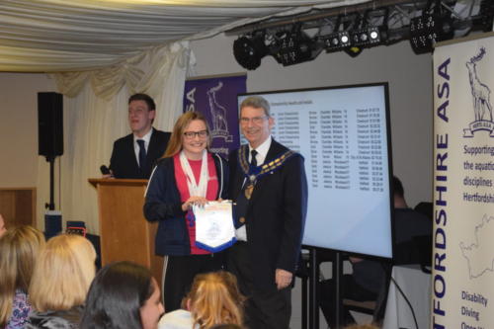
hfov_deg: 24.6
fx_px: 1132
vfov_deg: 16.5
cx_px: 247
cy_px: 164
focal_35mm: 82
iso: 3200
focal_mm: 55
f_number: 5.6
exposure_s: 1/60
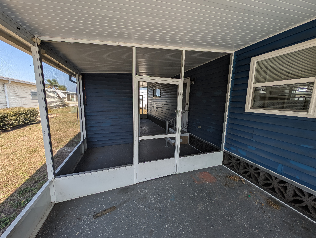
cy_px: 119
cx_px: 158
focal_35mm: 12
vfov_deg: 94.6
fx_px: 110
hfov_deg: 110.5
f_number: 1.95
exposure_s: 1/501
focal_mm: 2.23
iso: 39
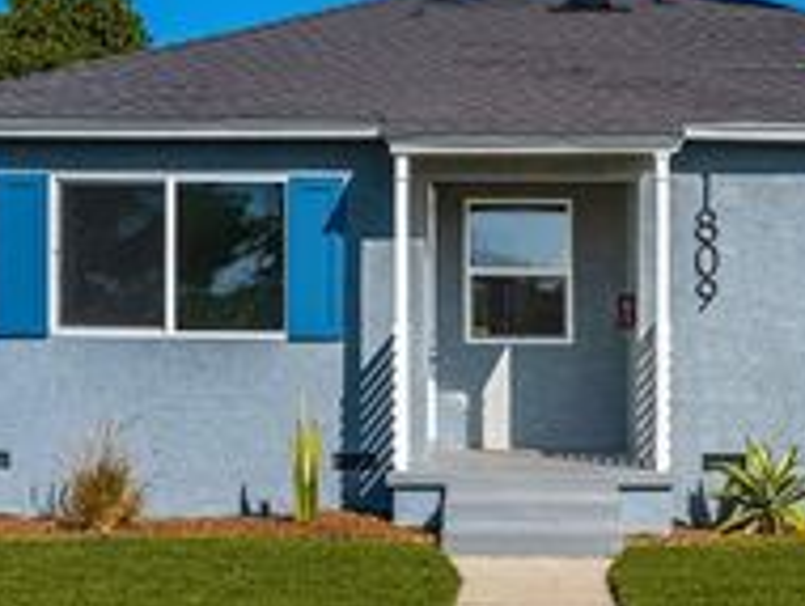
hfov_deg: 38.0
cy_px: 311
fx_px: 1147
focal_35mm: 49
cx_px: 568
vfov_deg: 29.6
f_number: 18
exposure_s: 1/160
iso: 100
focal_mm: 19.5
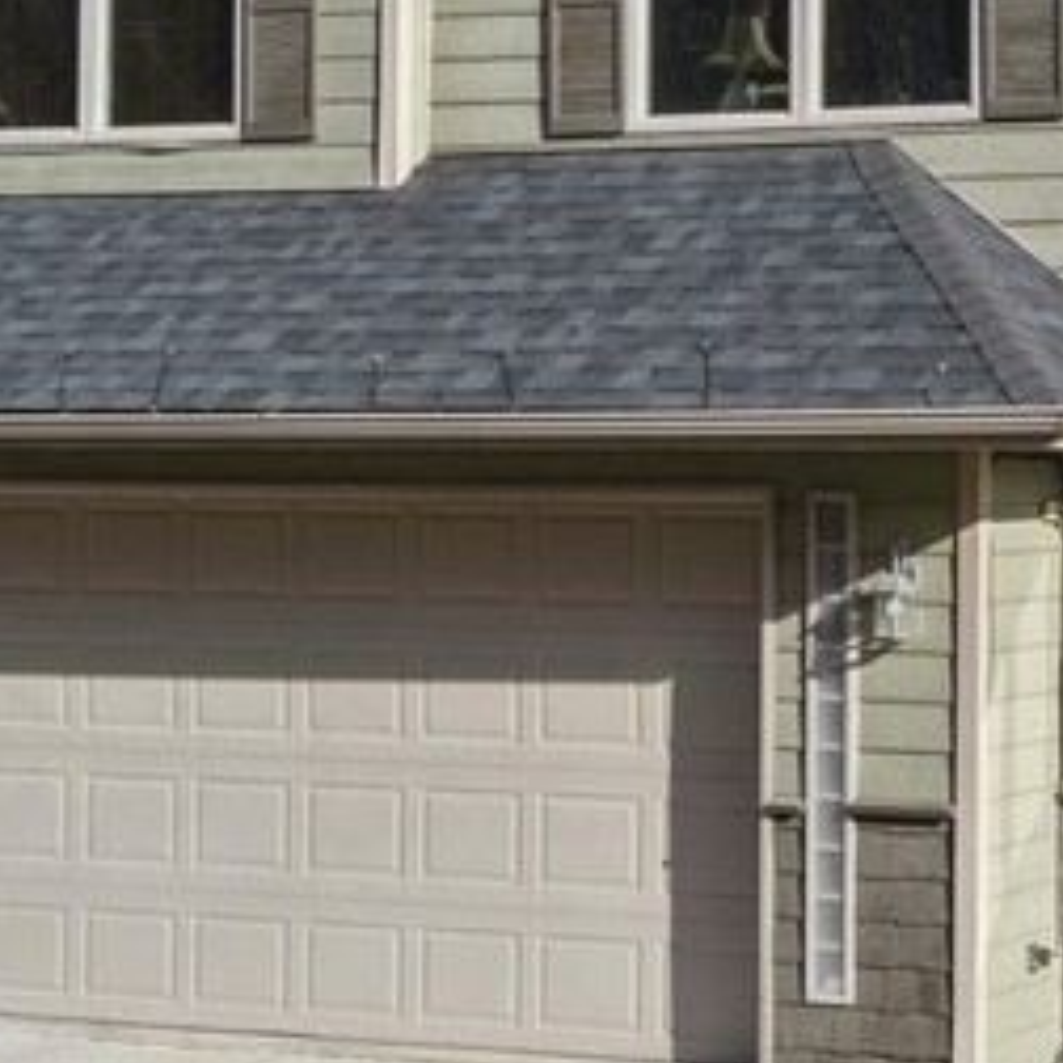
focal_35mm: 82
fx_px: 2849
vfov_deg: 21.0
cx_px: 1379
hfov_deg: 19.5
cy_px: 270
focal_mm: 18
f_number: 6.3
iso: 100
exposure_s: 1/640
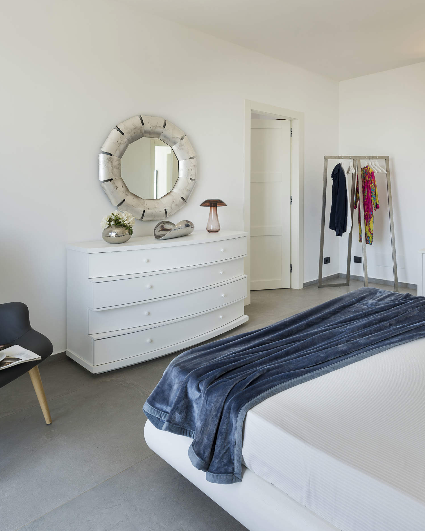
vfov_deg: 72.6
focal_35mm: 23
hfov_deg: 58.9
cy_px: 263
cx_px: 297
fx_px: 362
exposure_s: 1/10
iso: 100
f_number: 9
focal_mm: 16
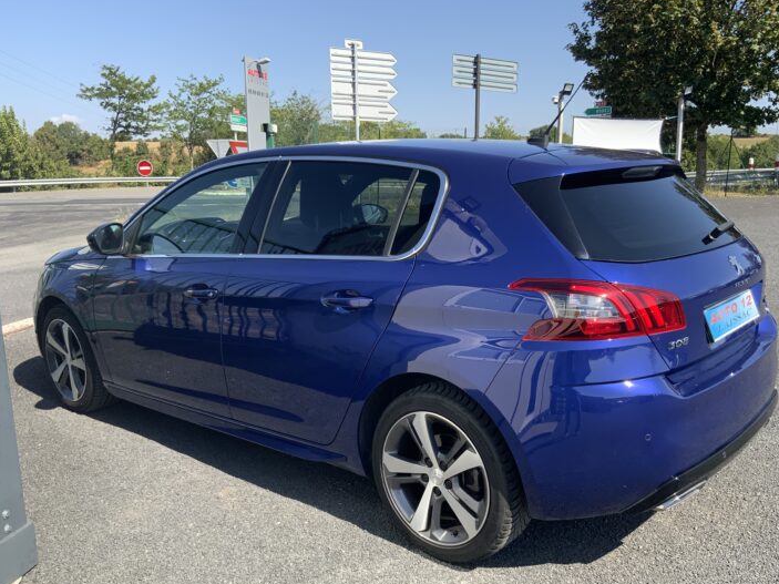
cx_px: 424
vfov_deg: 42.8
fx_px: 743
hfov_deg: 55.3
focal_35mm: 33
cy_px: 329
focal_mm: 3
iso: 16
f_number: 1.8
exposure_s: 1/978
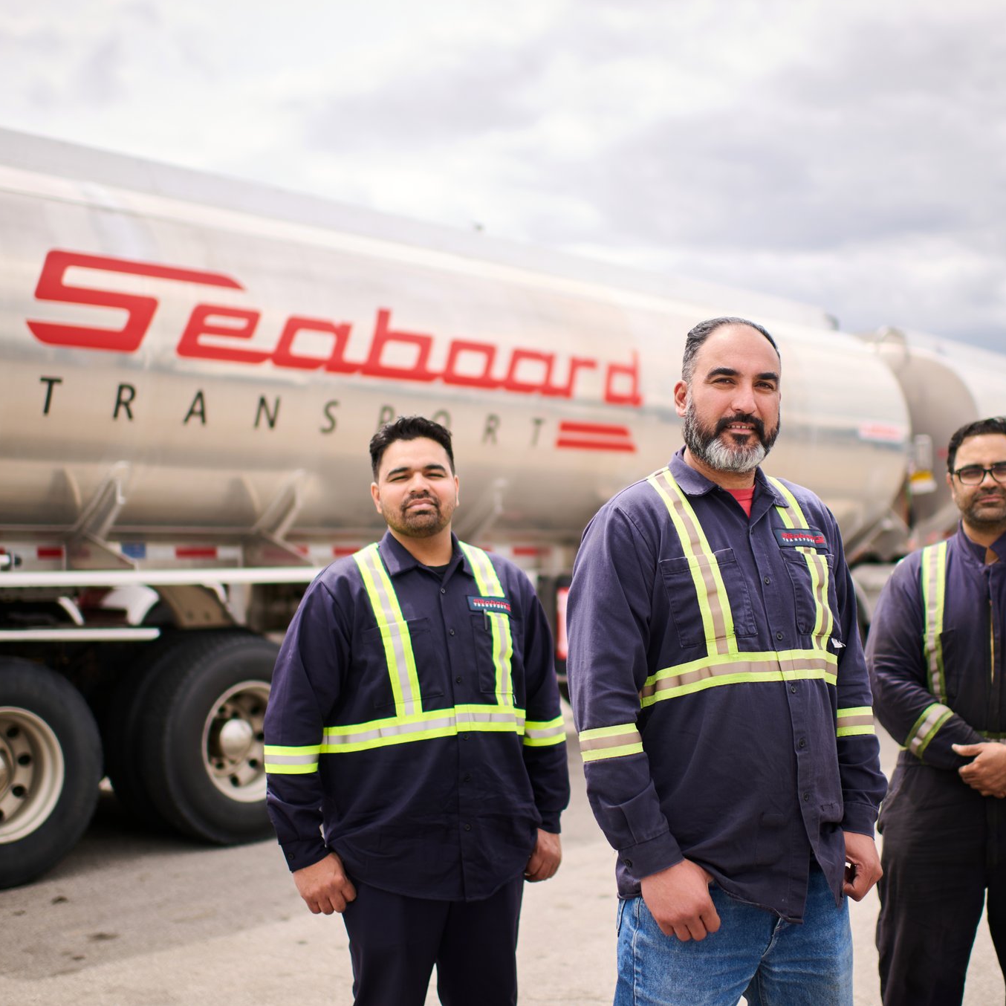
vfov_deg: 37.6
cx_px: 538
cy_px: 500
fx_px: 1480
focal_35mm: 45
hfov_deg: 37.5
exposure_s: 1/2000
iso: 64
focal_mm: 35
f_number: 1.4
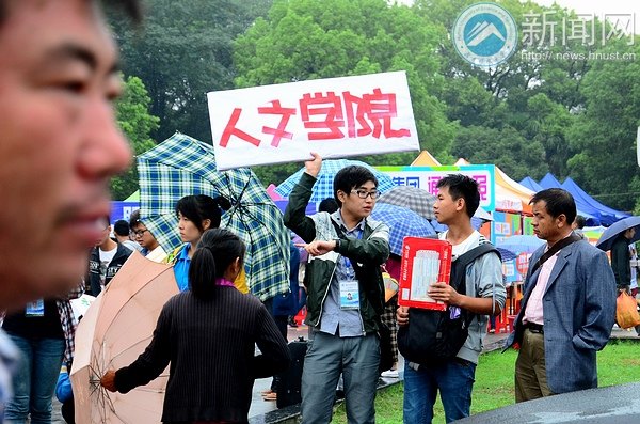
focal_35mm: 72
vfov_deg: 18.8
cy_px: 212
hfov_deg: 28.1
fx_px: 1277
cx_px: 320
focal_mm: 48
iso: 400
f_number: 5.6
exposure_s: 1/500
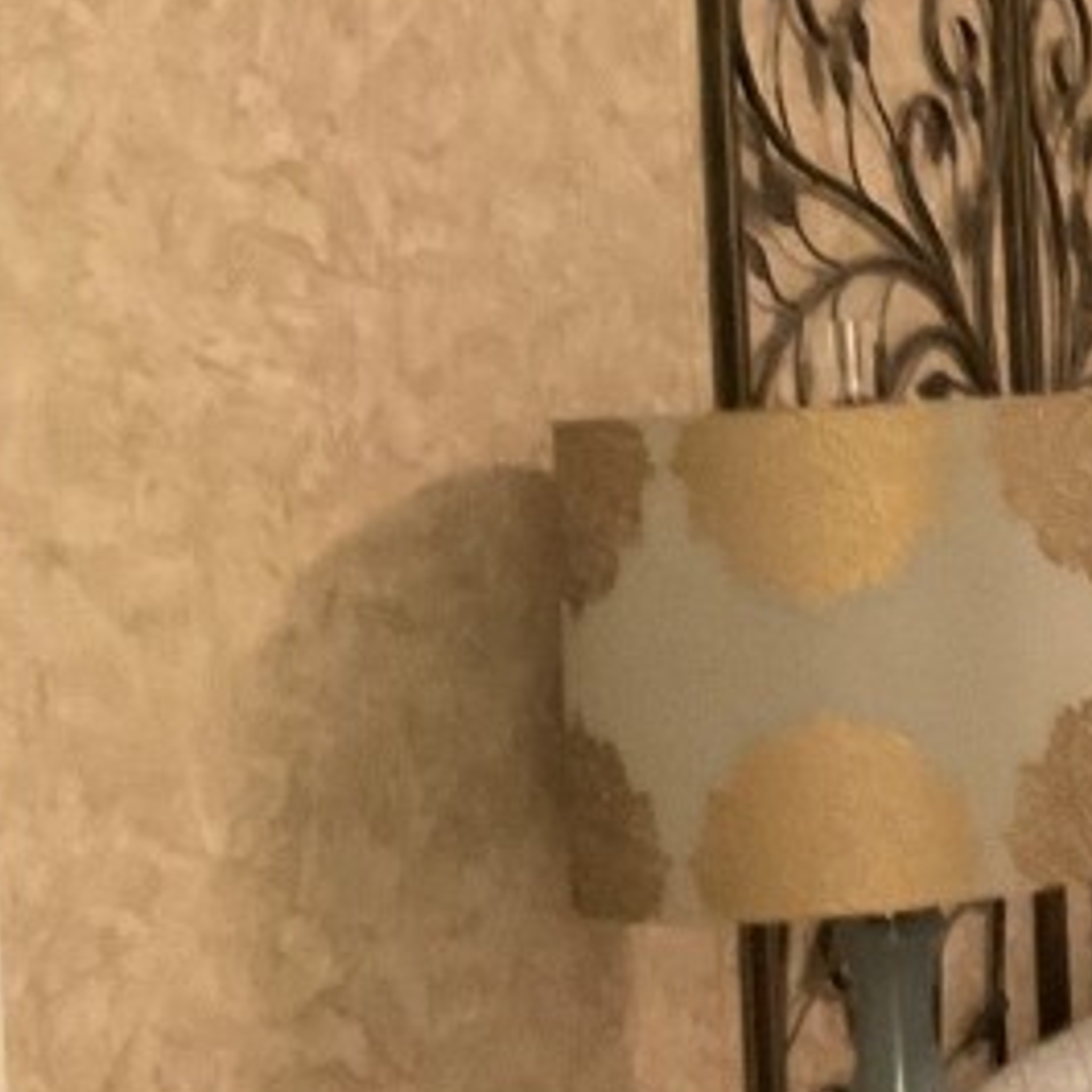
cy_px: 293
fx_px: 3533
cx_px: 2073
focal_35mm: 99
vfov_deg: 17.5
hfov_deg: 14.9
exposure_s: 1/30
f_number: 1.8
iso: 250
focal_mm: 3
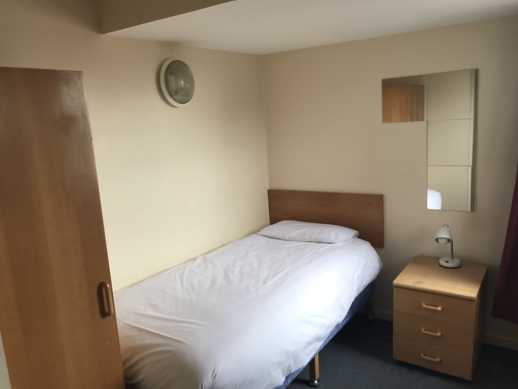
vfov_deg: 49.7
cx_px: 259
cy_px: 194
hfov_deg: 63.4
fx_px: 419
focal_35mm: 28
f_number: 1.8
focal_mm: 3.99
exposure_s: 1/50
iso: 25
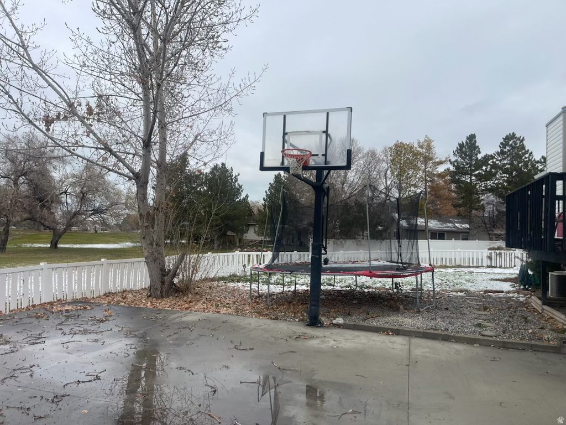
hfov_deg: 69.4
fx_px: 409
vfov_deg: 54.9
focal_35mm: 25
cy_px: 212
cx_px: 283
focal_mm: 5.1
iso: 32
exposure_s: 1/1642
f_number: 1.6
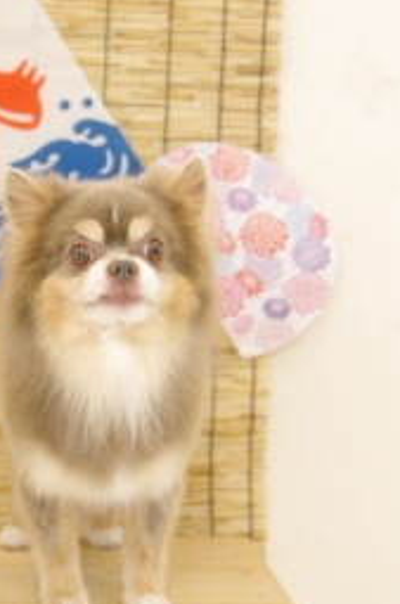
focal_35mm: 66
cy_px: 279
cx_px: 99
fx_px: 1104
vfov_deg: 30.6
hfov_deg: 20.4
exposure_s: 1/60
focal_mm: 28
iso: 640
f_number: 2.8
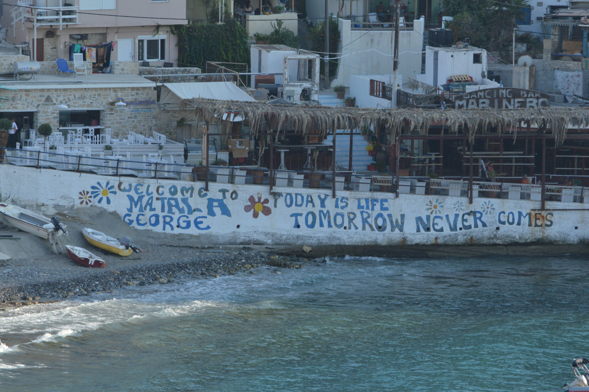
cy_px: 196
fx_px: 7356
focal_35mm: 450
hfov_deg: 4.6
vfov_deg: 3.0
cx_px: 294
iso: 400
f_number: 13
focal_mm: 300
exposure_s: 1/320
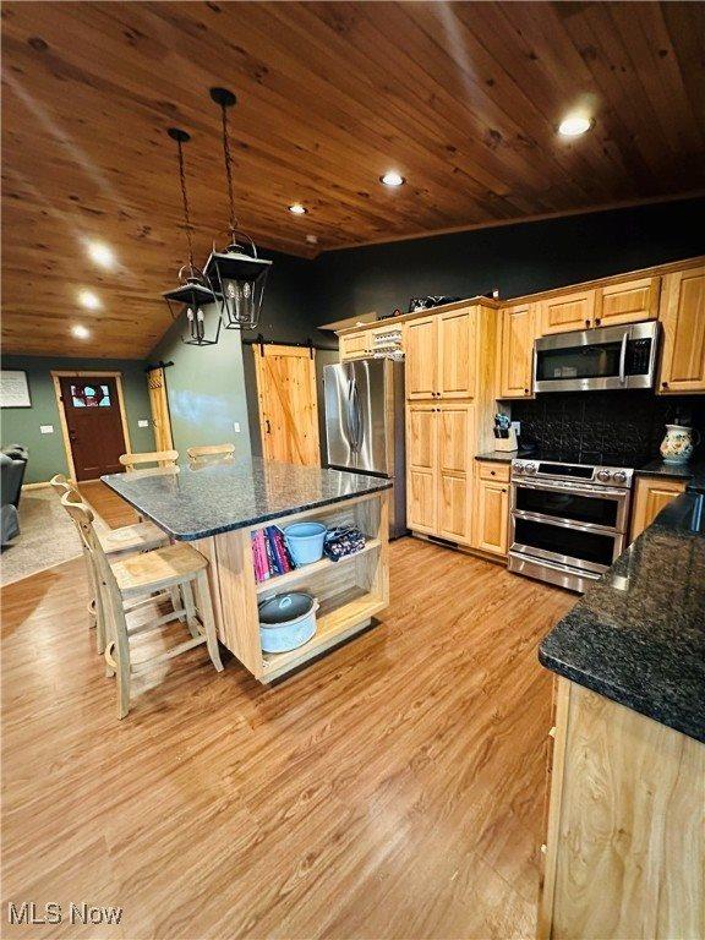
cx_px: 352
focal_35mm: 14
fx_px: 380
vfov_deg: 102.1
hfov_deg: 85.7
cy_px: 470
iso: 1000
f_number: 2.2
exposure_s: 1/60
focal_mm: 2.22
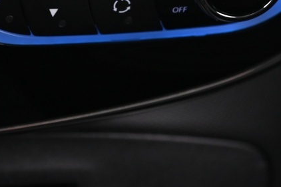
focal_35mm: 200
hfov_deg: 10.2
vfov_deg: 6.8
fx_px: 1560
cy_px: -93
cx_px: 0
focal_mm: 52
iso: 2000
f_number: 4
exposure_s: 1/10
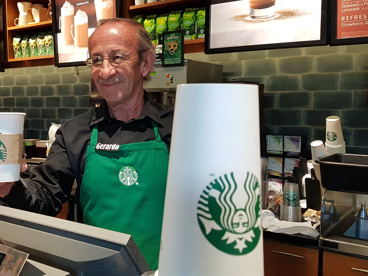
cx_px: 91
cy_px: 127
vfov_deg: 35.9
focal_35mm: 40
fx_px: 425
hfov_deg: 45.2
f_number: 1.7
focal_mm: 4.3
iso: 200
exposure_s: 1/60
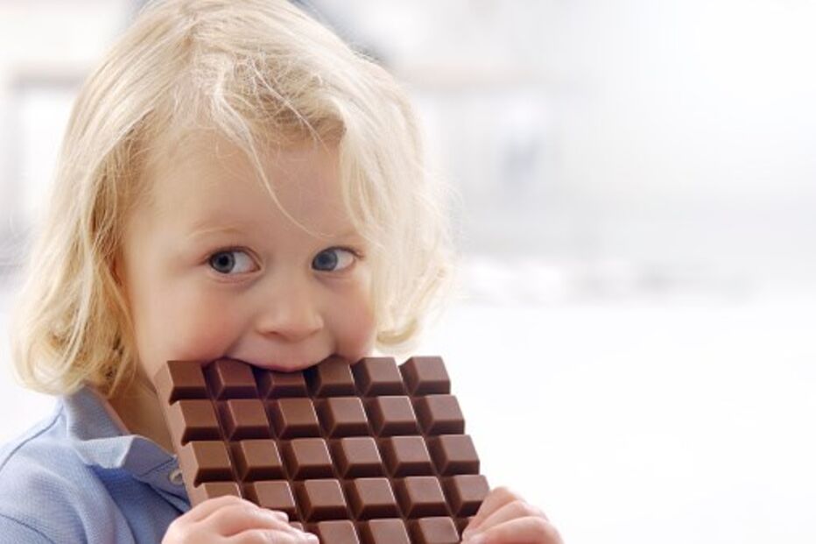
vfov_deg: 8.7
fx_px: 3569
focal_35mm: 158
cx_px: 408
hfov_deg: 13.0
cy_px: 272
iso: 100
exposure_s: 1/250
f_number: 5
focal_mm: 105
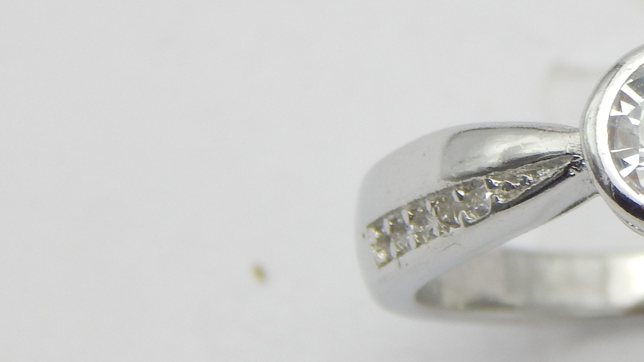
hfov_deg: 4.8
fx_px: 7633
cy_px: 117
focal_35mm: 447
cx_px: 721
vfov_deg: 2.7
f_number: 5.1
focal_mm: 28.7
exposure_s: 1/100
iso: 125
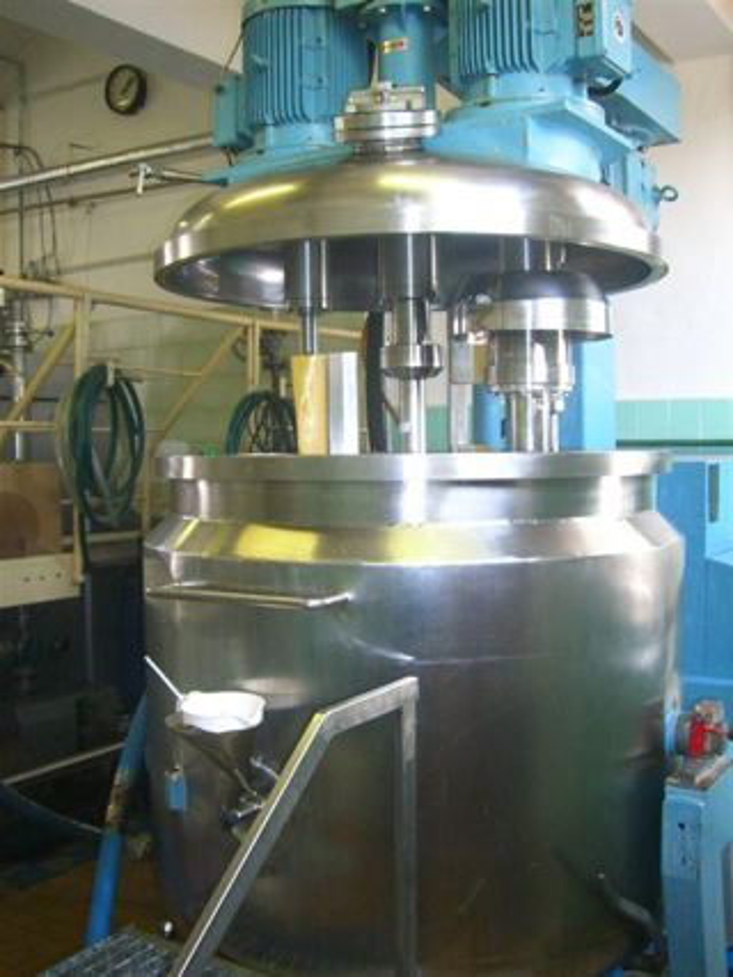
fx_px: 1073
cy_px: 488
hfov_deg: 37.7
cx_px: 366
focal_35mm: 38
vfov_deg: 49.0
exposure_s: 1/60
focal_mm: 6.2
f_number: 2.7
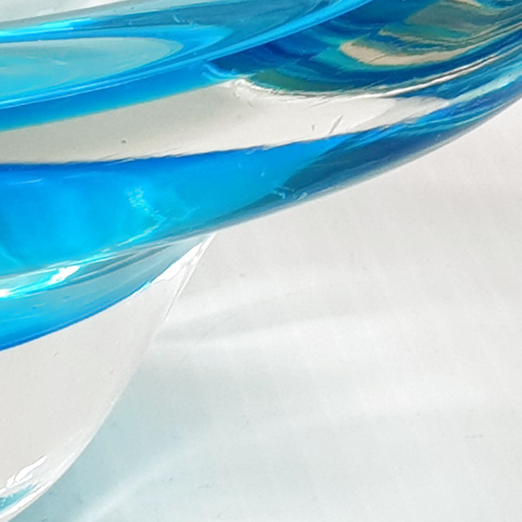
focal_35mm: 85
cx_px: -279
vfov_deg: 20.1
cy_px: 79
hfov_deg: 18.0
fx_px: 1450
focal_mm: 4.3
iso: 50
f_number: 2.4
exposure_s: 1/123
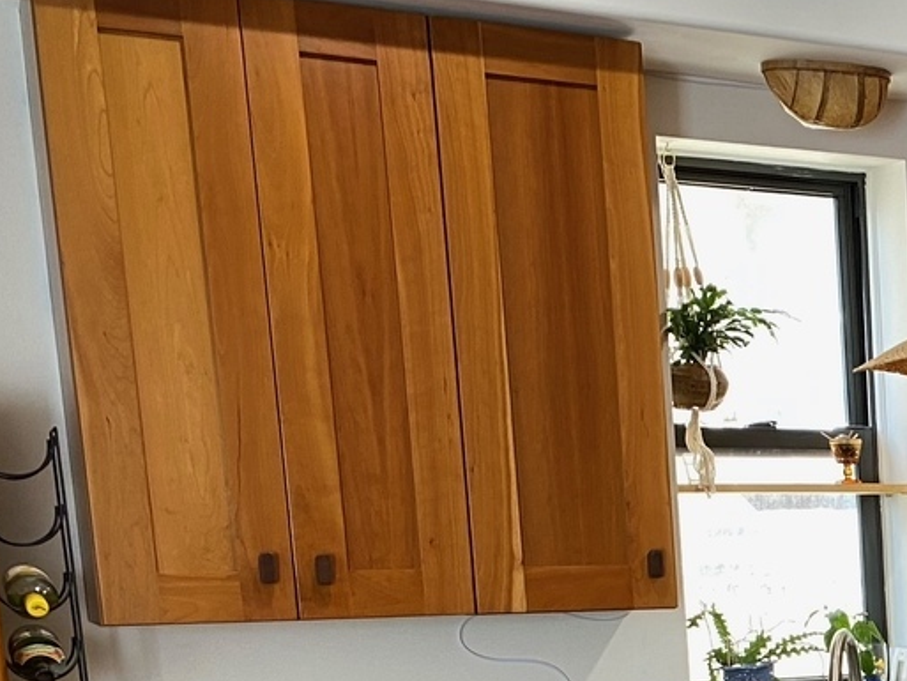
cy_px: 865
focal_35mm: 73
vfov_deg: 18.8
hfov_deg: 22.9
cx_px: 1262
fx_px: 1913
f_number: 1.8
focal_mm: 4.25
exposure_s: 1/60
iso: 100
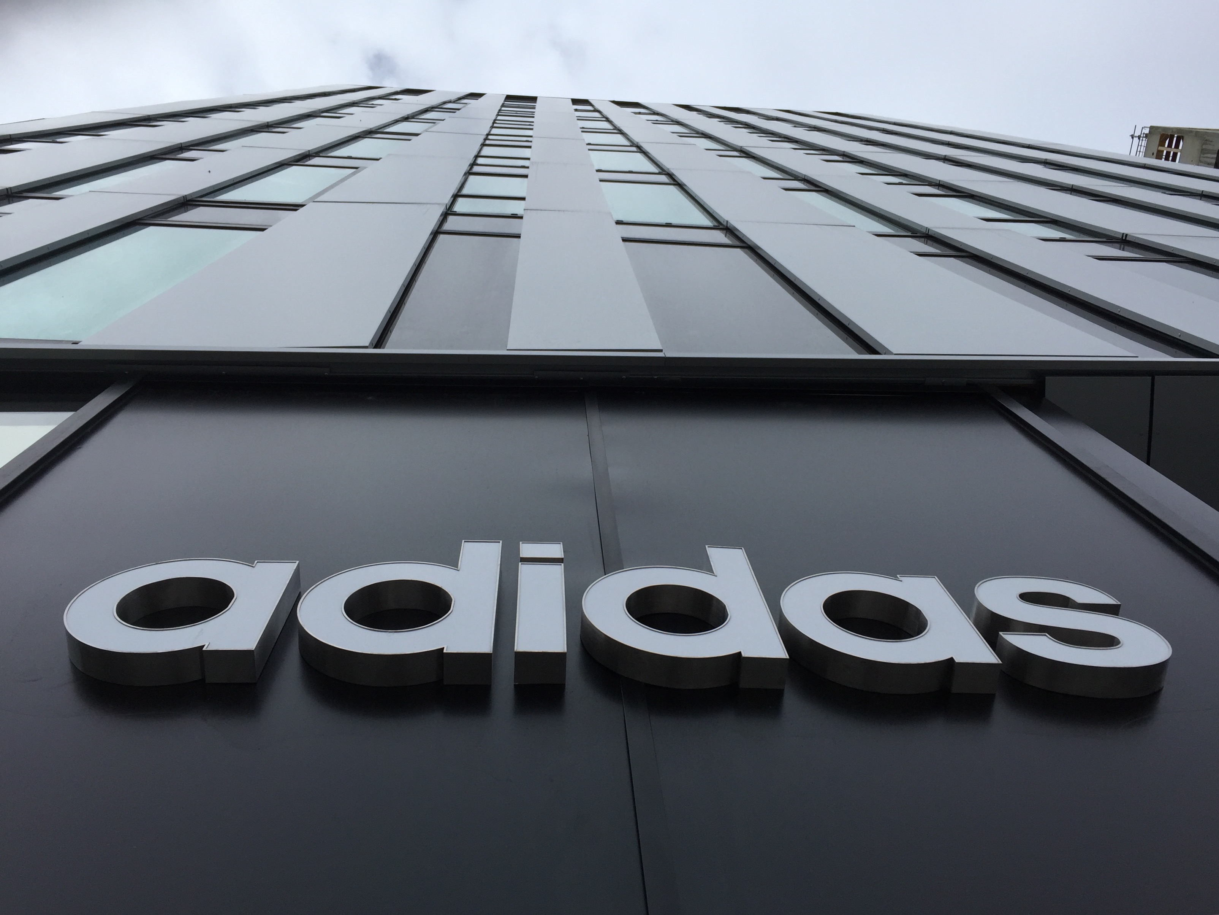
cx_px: 610
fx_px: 1021
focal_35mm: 29
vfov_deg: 48.2
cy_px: 458
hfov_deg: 61.7
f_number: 2.2
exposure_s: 1/2639
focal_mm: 4.15
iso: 32
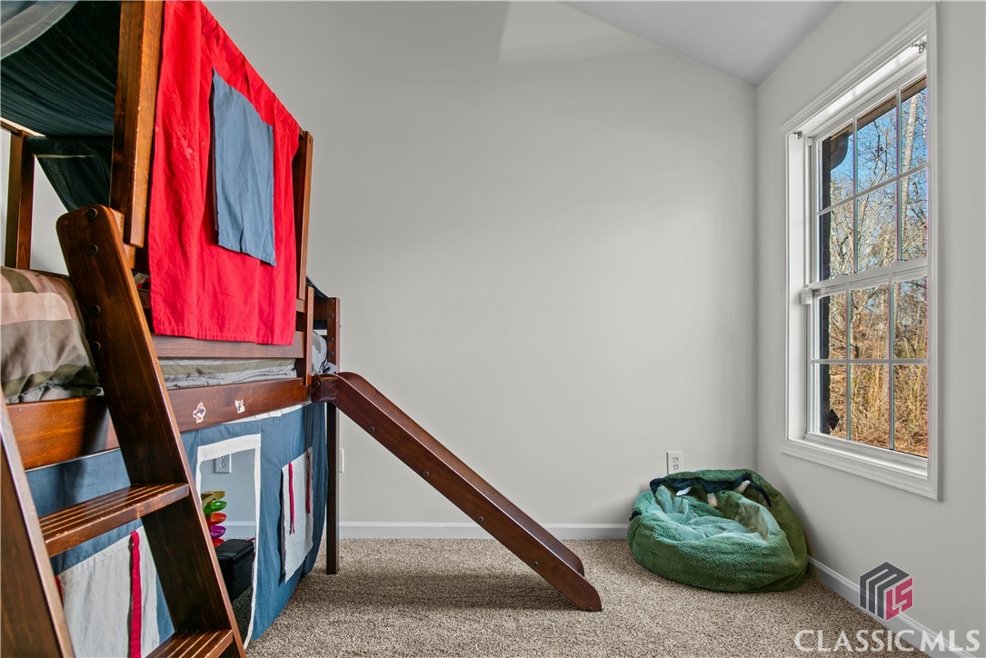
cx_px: 493
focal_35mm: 20
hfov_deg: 84.0
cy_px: 329
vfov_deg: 62.0
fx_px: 548
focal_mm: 20
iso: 200
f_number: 8
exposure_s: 1/4
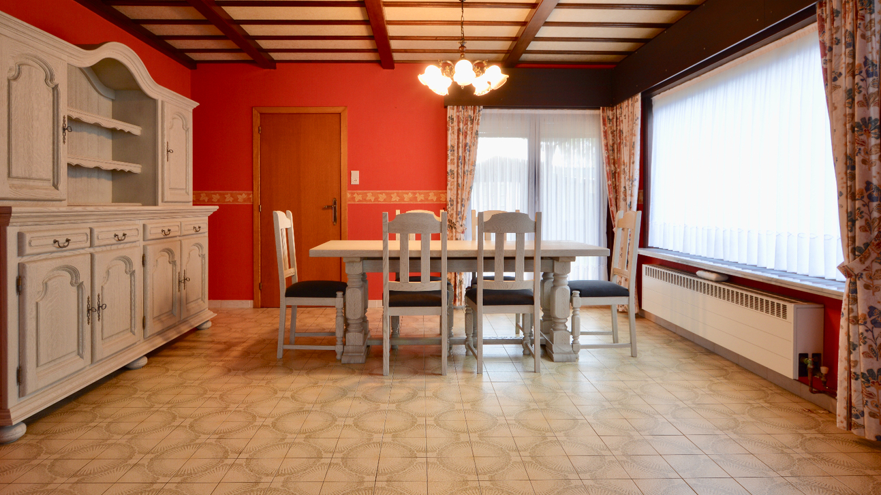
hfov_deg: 78.7
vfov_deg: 49.3
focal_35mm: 23
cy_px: 210
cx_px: 432
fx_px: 537
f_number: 9
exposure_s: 1/1.3
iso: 100
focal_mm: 14
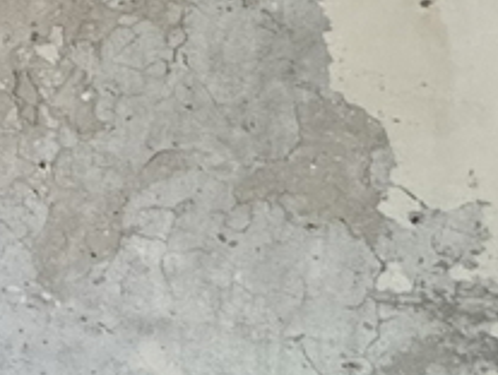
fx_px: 1167
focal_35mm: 81
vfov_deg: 17.9
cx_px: -705
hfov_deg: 14.7
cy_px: 12
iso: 320
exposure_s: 1/61
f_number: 2.2
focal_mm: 2.22
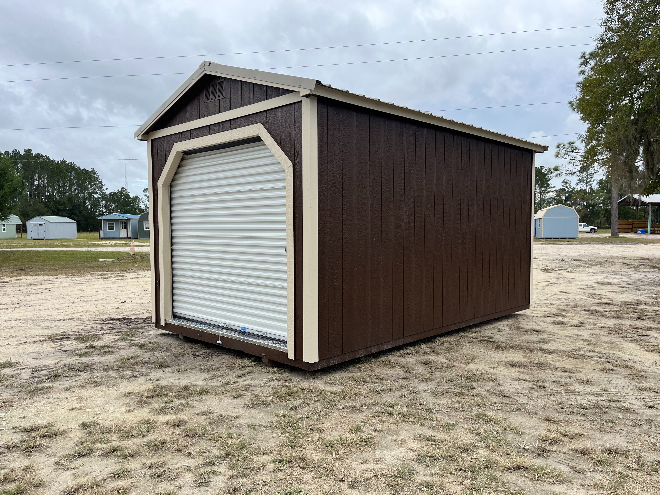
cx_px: 330
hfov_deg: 67.3
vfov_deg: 53.1
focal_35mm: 26
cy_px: 248
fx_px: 496
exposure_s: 1/1404
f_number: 1.6
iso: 50
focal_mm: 5.1
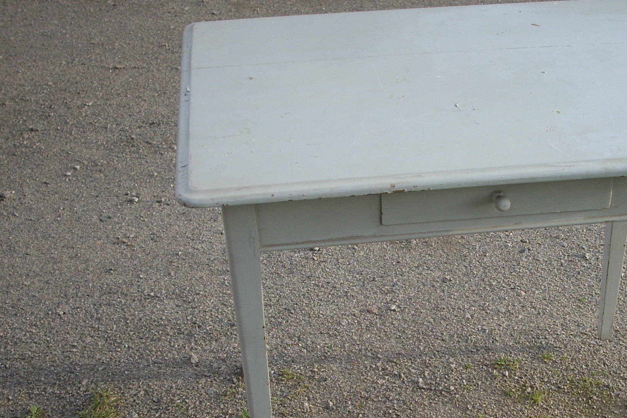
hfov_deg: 33.1
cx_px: 425
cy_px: 263
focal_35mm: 60
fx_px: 1045
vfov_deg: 22.6
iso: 64
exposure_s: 1/220
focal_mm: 6.2
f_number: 2.8
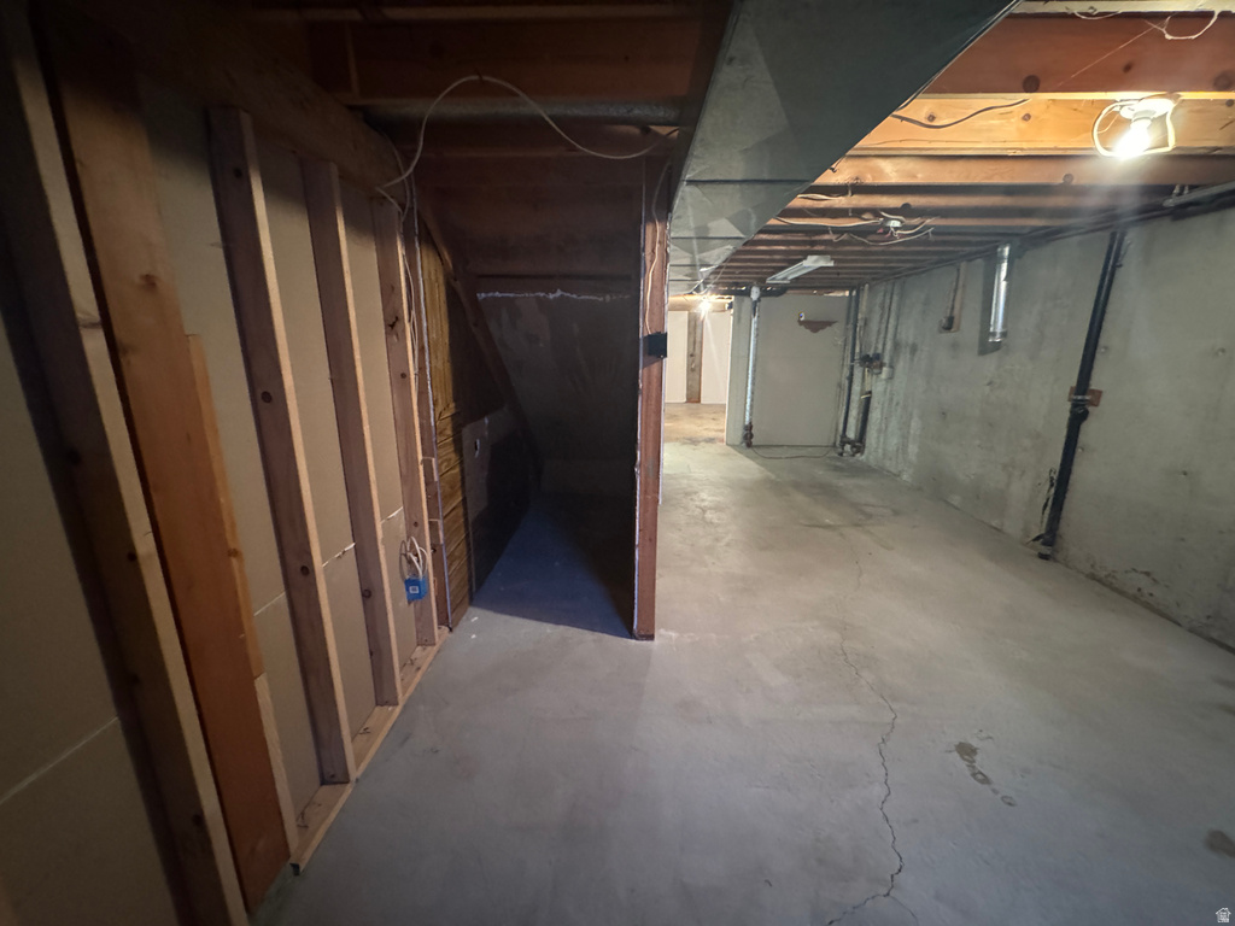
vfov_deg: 85.7
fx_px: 499
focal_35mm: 14
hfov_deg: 102.1
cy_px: 463
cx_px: 618
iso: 1600
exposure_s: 1/30
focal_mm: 2.22
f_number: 2.2
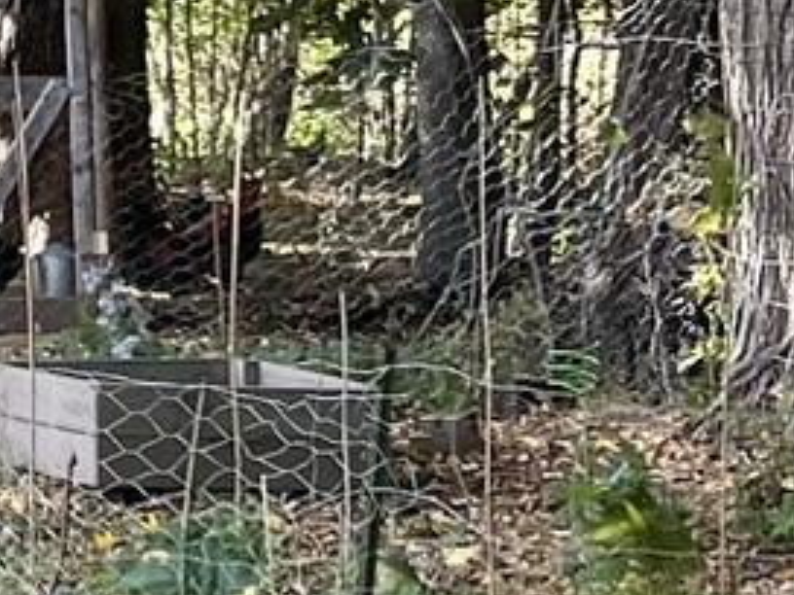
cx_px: -1086
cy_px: -353
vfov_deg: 7.7
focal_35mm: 188
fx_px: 4312
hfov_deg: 9.4
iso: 32
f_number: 1.6
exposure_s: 1/241
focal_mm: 5.1
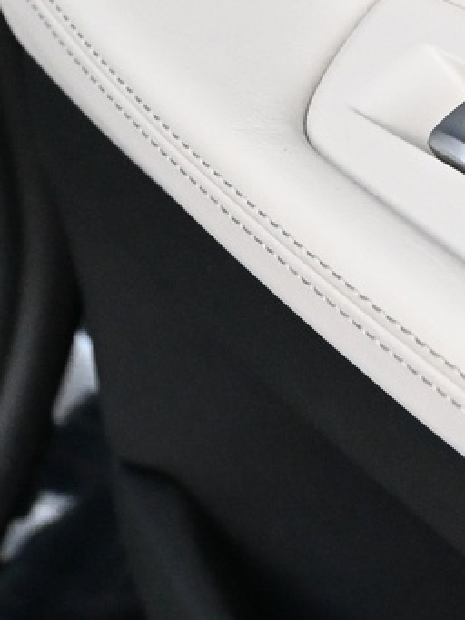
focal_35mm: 140
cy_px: 142
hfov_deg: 10.4
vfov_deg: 14.0
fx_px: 2514
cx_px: 590
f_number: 3.8
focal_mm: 20.5
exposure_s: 1/60
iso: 5000
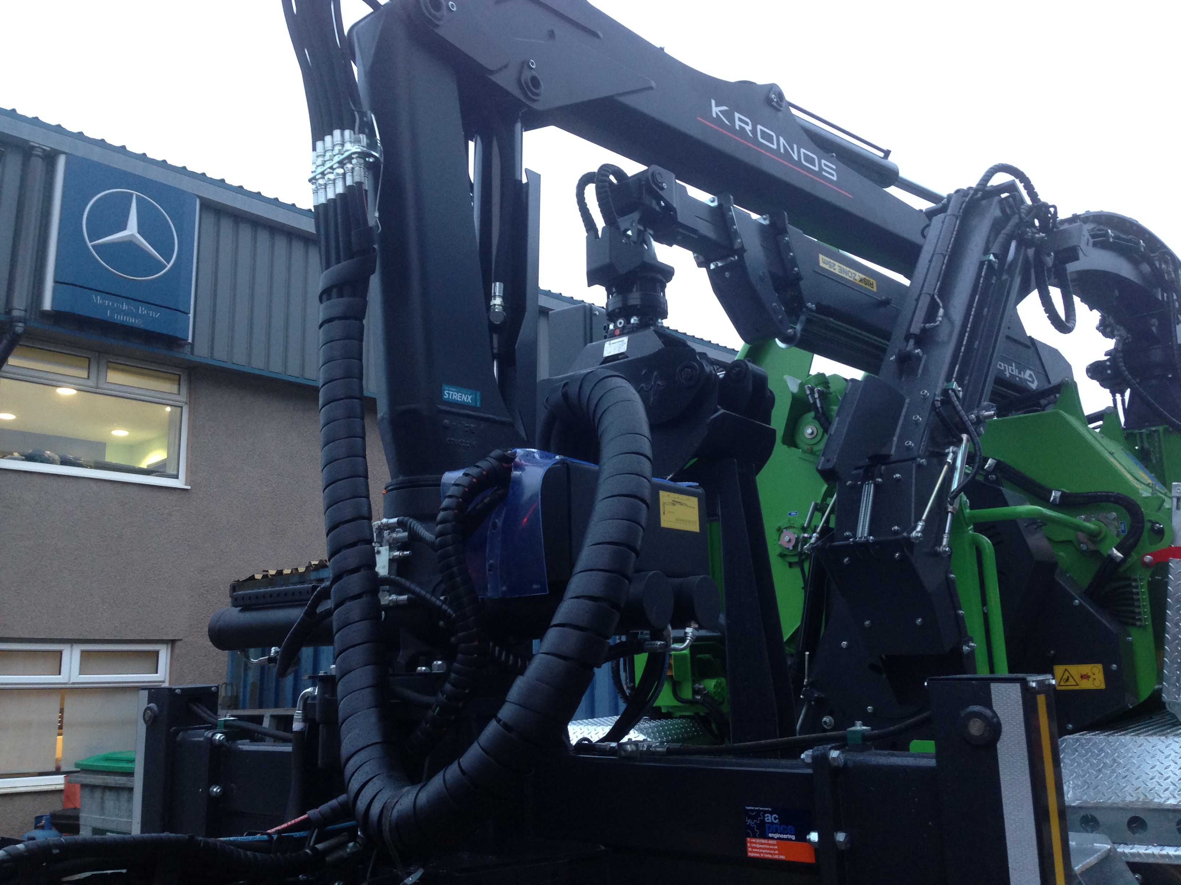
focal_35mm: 33
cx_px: 590
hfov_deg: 55.4
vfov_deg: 42.9
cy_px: 442
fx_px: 1126
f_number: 2.4
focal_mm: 4.12
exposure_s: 1/20
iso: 100
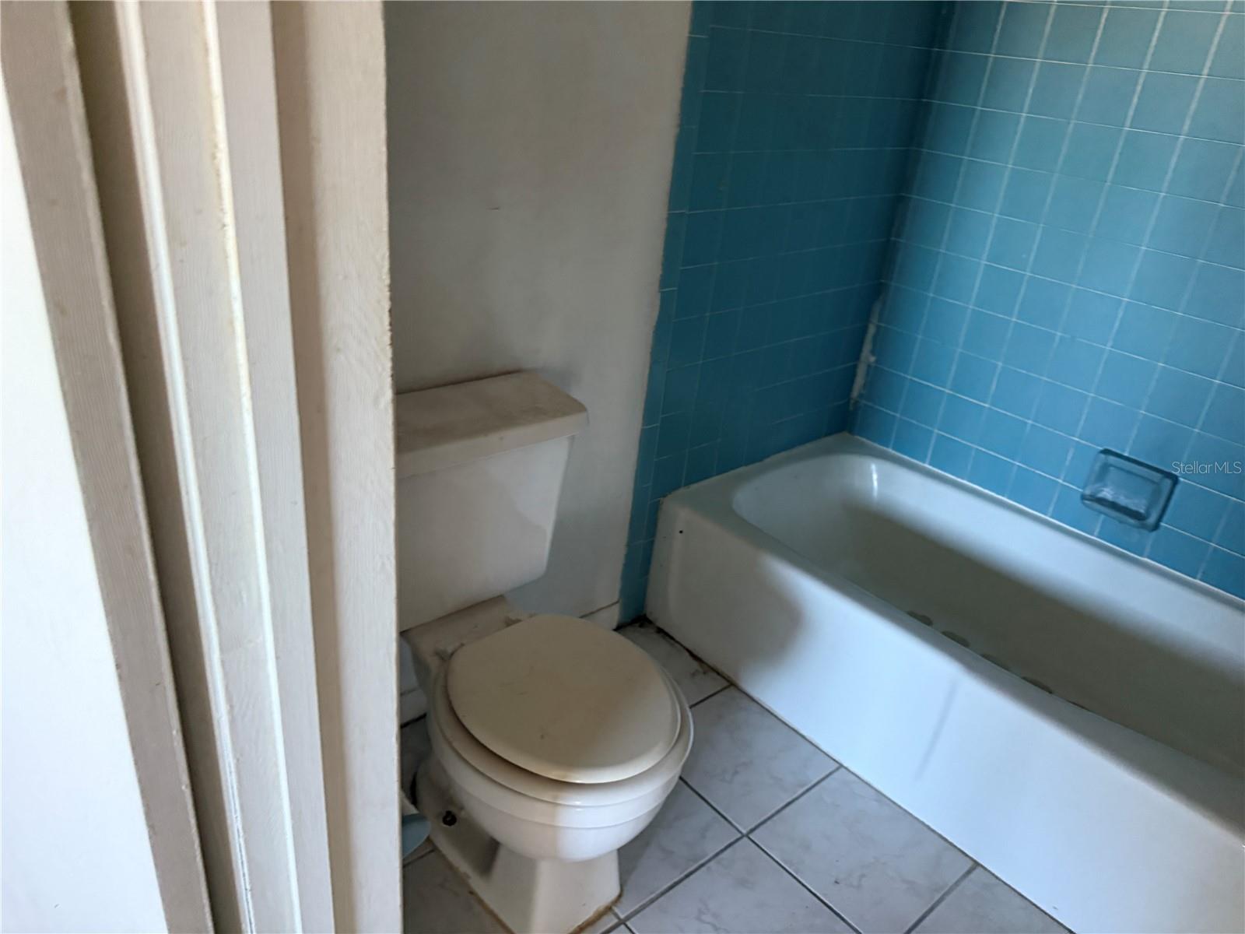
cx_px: 622
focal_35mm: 24
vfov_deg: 56.8
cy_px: 467
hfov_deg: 71.6
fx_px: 863
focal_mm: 6.76
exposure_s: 1/60
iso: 640
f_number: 1.78
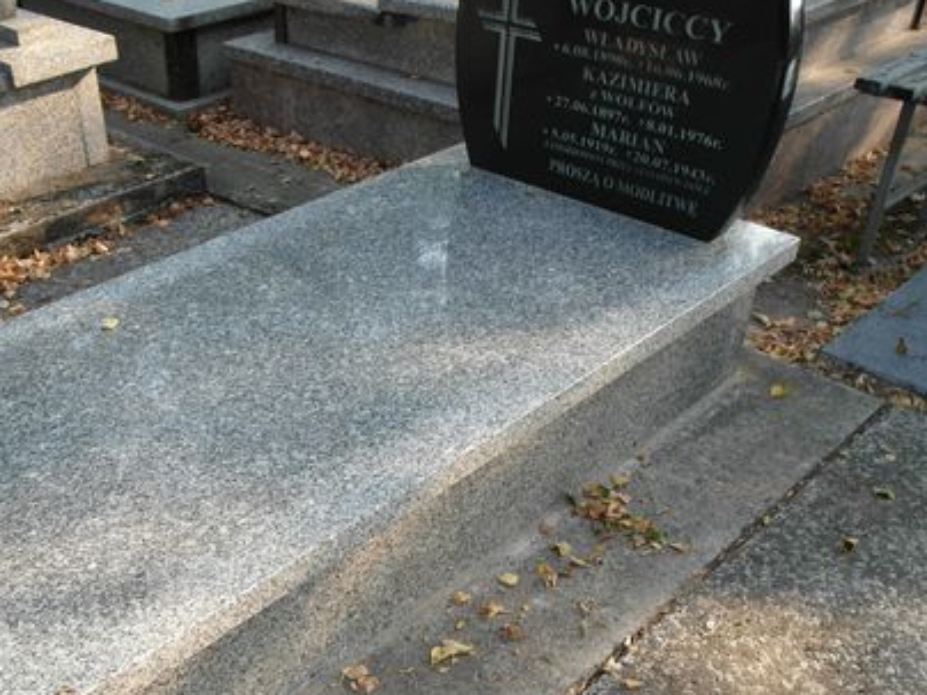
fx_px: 1018
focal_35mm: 38
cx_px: 344
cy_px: 463
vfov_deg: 37.3
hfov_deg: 48.5
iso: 80
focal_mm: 5.2
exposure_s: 1/125
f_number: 3.4
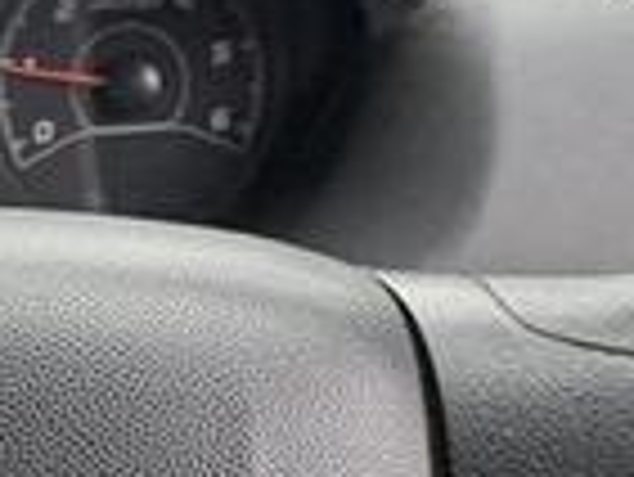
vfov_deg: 16.1
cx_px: -85
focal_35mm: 89
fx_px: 1631
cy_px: 549
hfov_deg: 20.8
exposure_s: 1/140
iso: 125
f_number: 2.2
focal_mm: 2.22
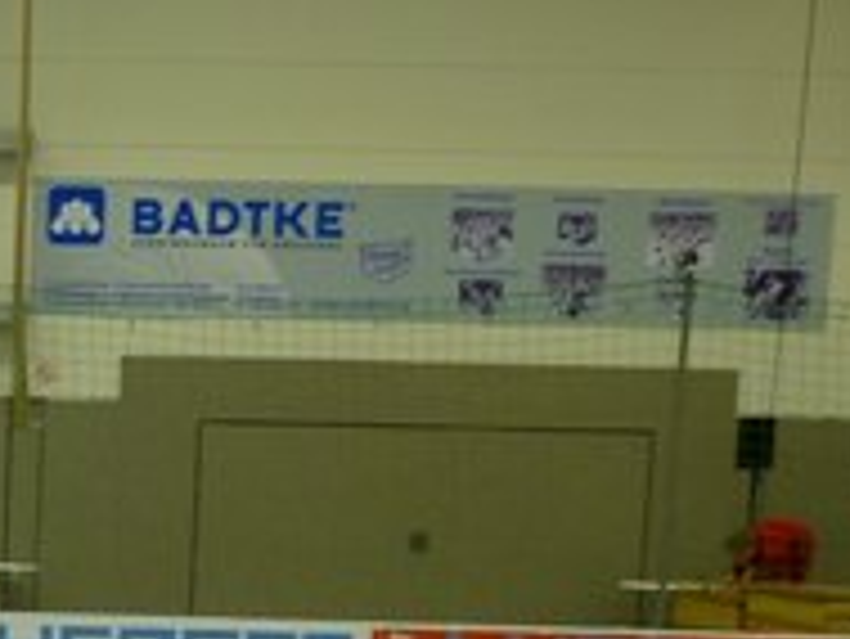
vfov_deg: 15.6
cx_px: -211
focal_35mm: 89
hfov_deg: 20.4
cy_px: 889
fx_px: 2187
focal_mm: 4.3
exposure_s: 1/60
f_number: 3.3
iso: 125
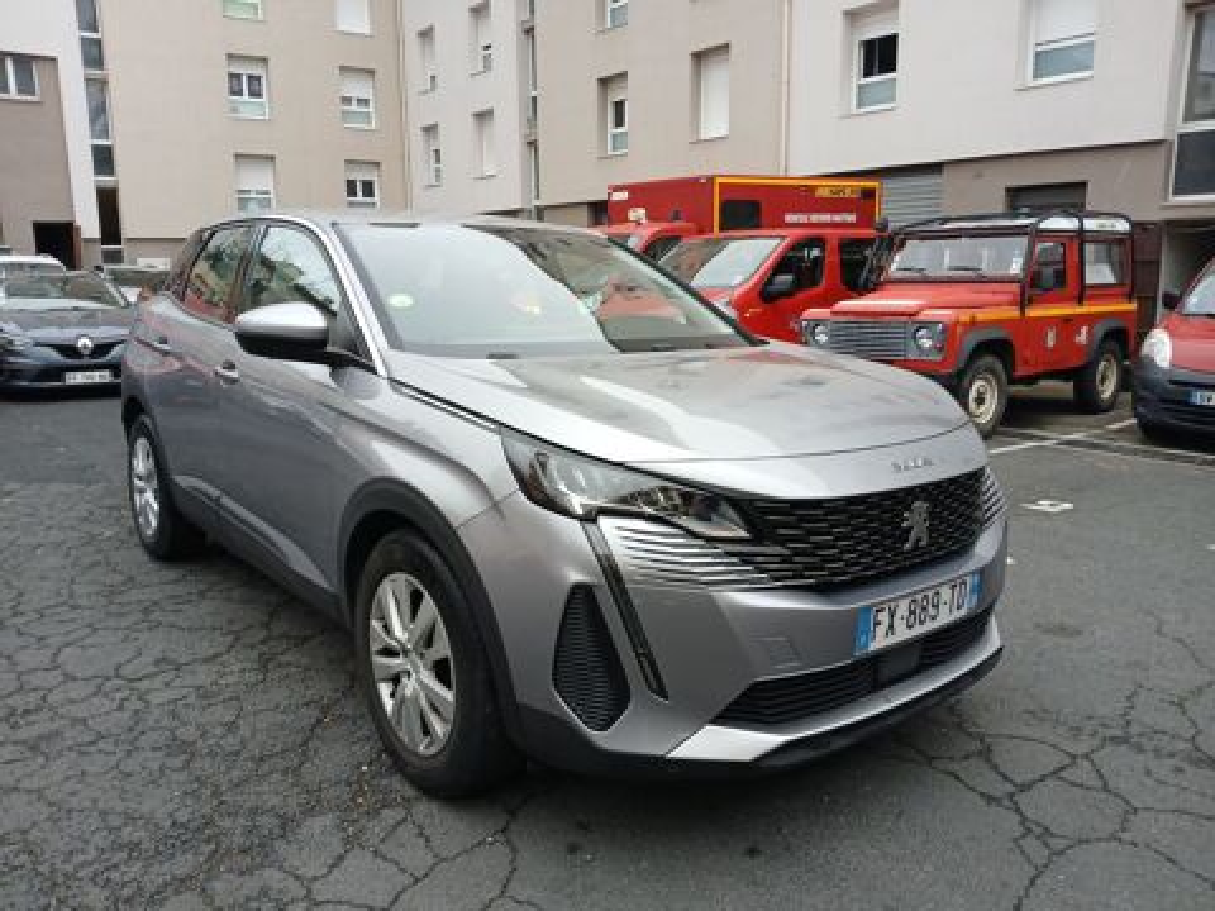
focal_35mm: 26
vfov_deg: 53.1
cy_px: 456
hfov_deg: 67.3
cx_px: 608
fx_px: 913
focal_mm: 3.98
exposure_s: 1/50
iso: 50
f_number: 1.8
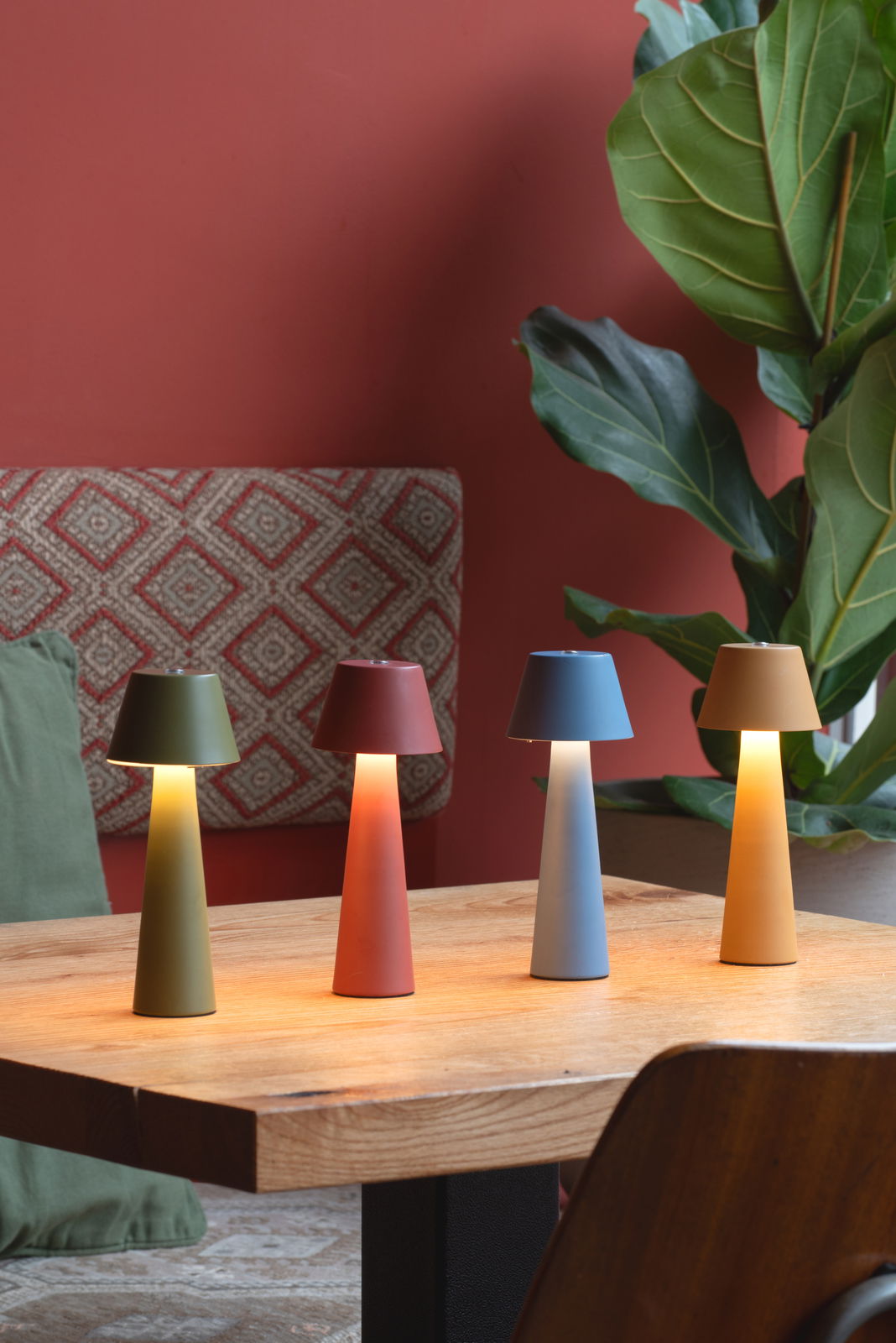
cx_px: 448
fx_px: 5035
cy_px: 672
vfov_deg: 15.2
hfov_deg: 10.2
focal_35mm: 135
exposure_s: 1/5
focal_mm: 135
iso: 125
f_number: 13
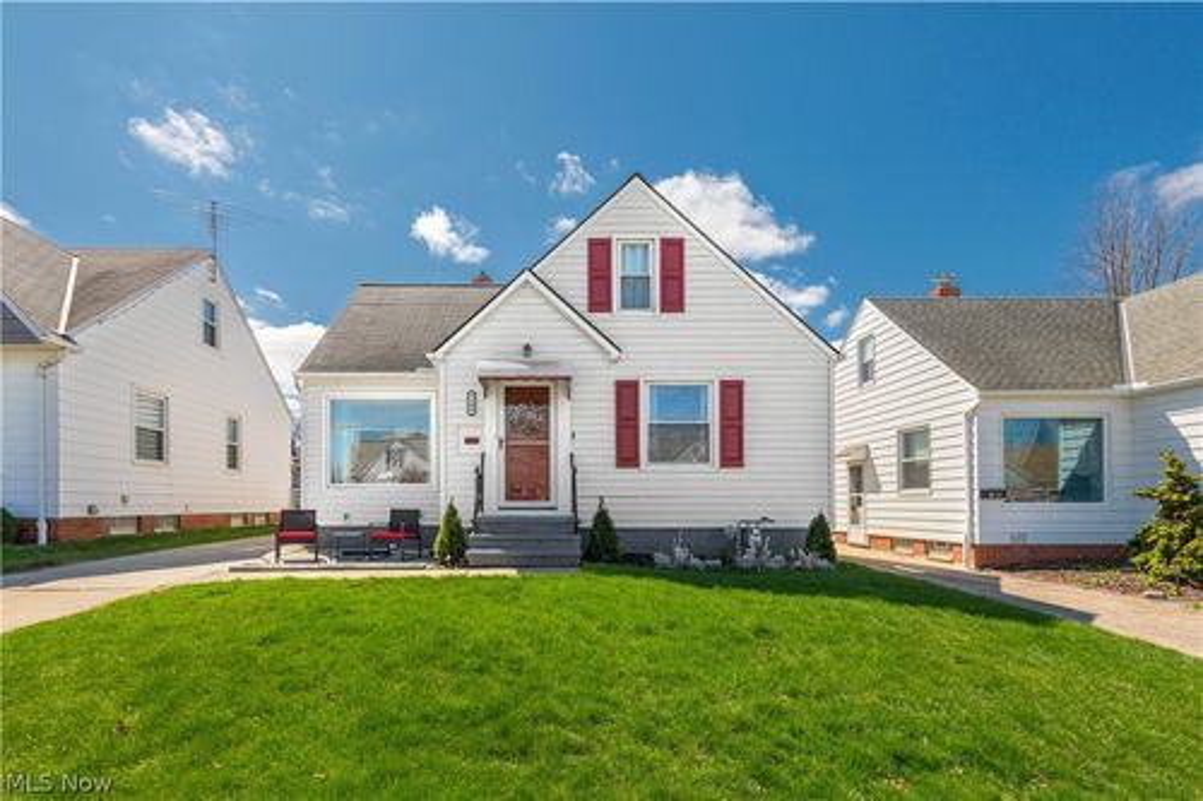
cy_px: 400
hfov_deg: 93.3
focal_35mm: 17
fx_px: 568
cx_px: 602
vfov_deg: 70.4
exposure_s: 1/1250
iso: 200
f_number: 9
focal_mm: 17
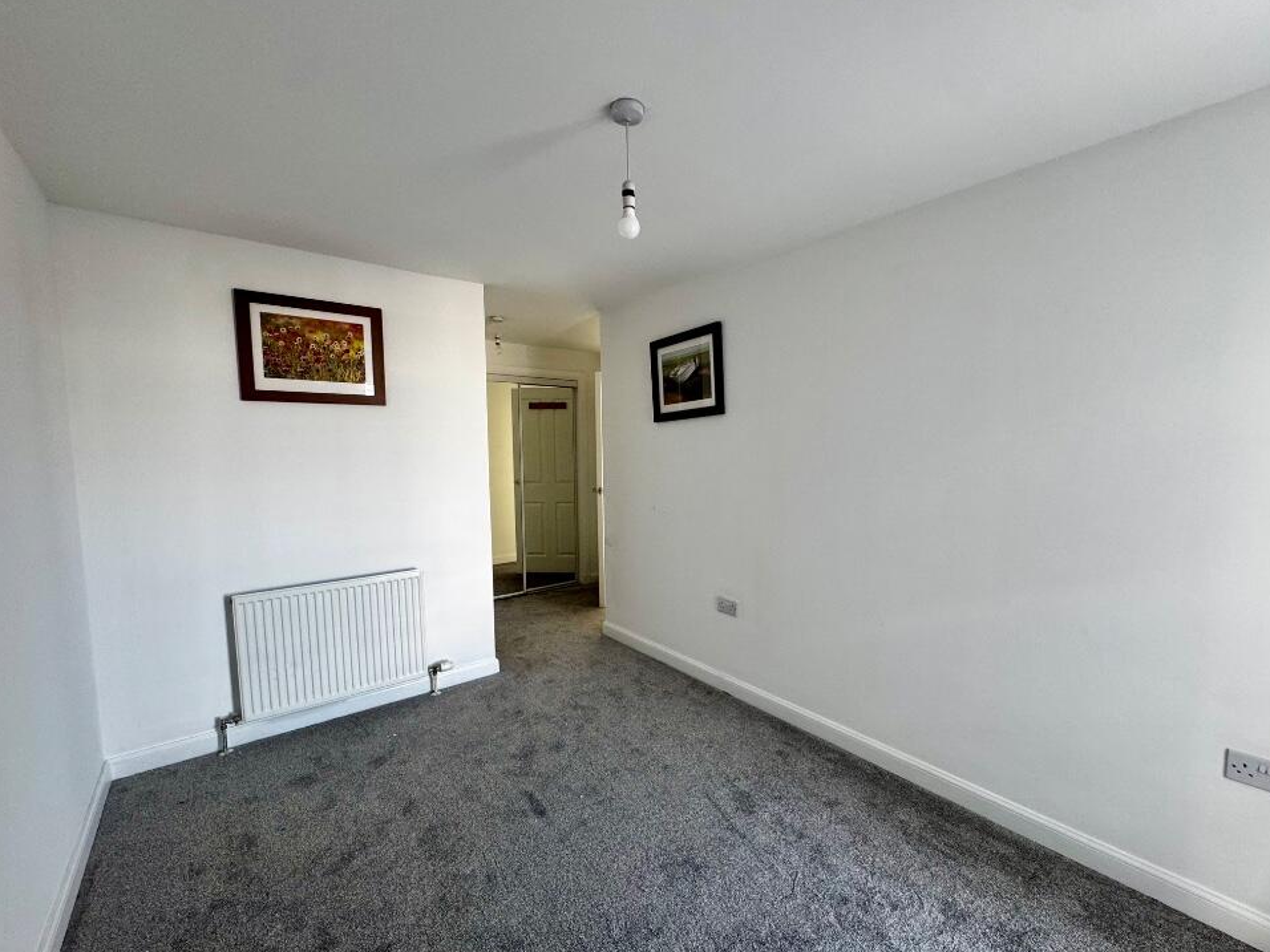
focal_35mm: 15
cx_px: 674
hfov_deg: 98.1
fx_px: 550
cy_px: 494
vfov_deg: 81.7
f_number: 2.2
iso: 200
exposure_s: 1/99
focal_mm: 2.22
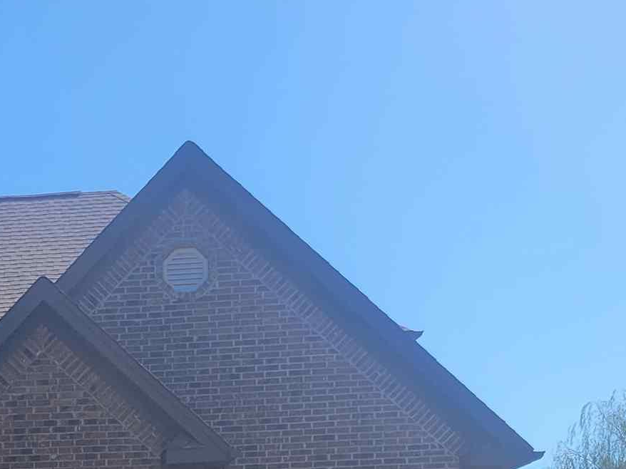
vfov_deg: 14.8
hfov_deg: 19.4
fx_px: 1645
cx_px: -248
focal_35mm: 91
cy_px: 762
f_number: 1.8
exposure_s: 1/1584
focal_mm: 5.4
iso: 40
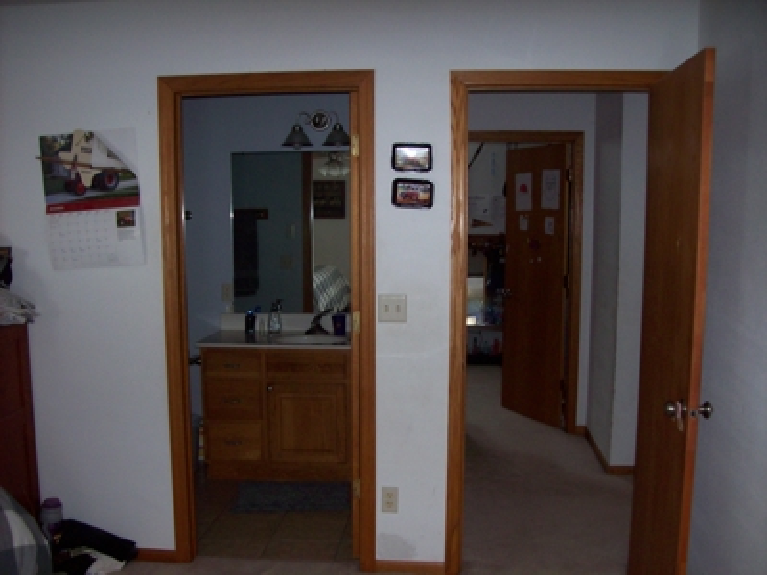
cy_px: 288
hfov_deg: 51.4
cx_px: 384
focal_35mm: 36
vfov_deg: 39.7
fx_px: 798
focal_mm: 6
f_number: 2.7
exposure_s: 1/64
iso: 80
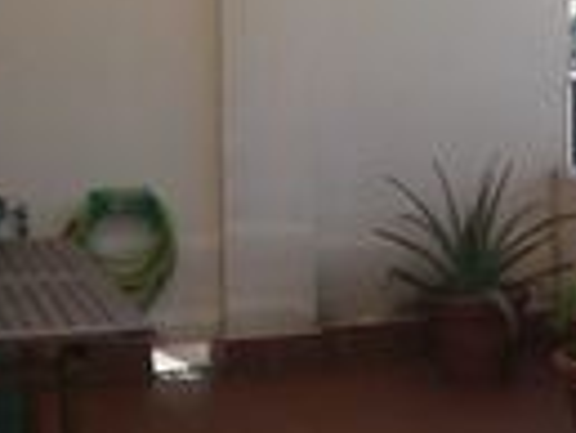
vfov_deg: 12.2
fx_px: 2015
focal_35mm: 121
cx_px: 839
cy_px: 112
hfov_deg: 15.2
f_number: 7.8
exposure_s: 1/125
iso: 100
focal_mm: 4.65
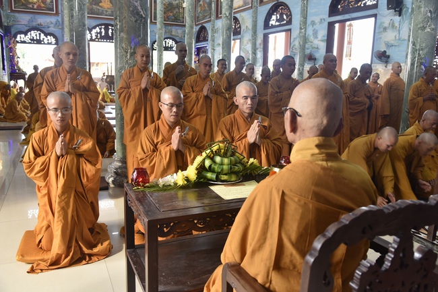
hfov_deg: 61.9
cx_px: 219
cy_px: 146
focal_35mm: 30
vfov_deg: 43.6
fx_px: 365
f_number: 5
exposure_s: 1/50
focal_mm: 30
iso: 500
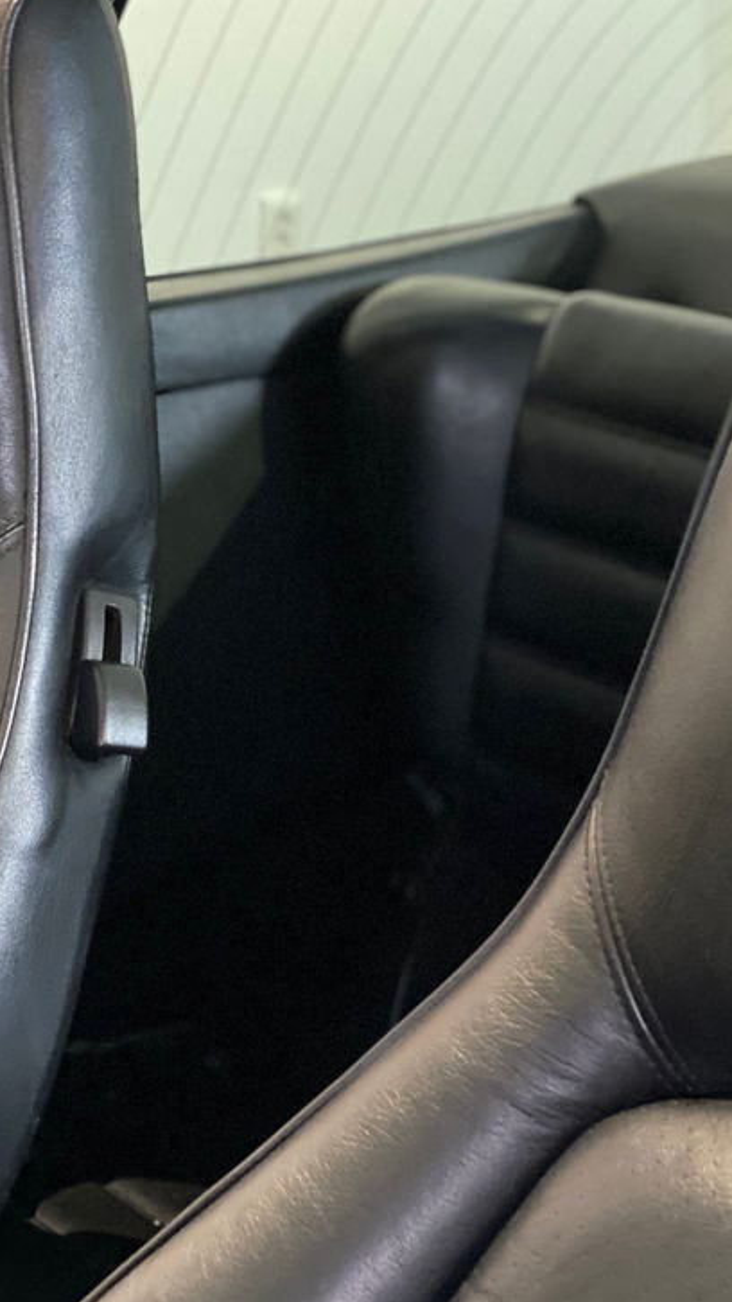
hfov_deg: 15.0
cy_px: 632
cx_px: 187
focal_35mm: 80
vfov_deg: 26.5
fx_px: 2760
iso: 400
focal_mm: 6
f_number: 2
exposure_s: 1/16
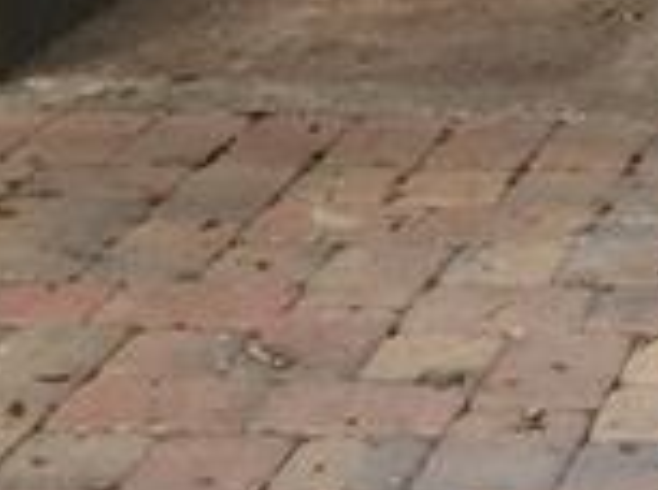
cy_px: -434
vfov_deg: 9.2
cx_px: 929
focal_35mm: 152
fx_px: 2883
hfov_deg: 12.5
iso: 32
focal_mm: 4.15
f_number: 2.2
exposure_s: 1/60
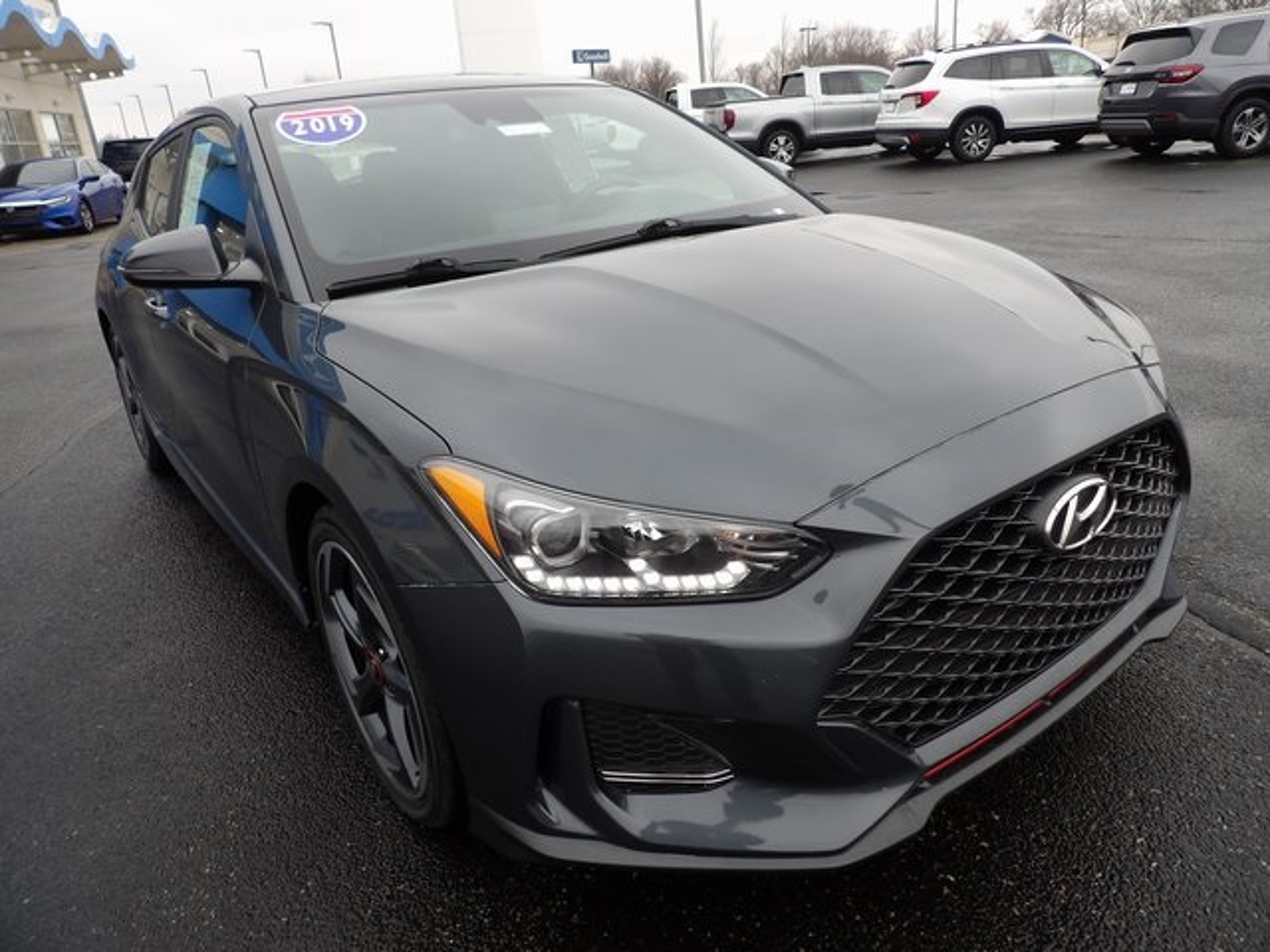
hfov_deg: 71.6
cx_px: 635
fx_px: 881
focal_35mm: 24
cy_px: 476
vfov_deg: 56.8
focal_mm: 4.3
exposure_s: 1/91
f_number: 3.2
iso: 100
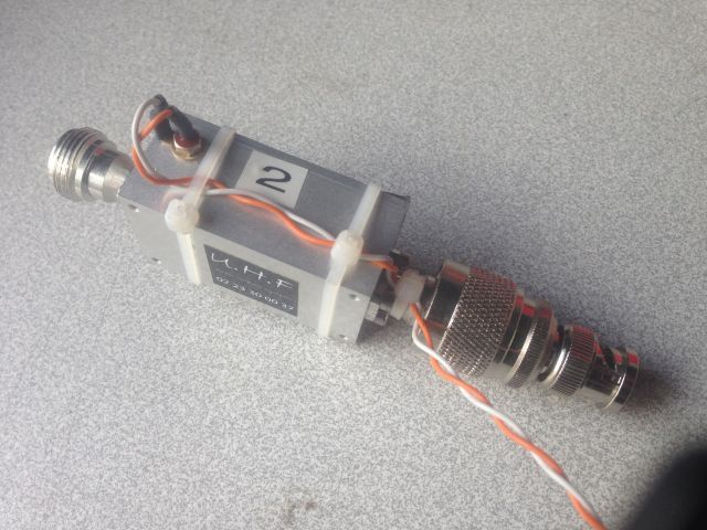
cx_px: 354
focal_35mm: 33
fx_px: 674
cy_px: 265
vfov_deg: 42.9
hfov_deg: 55.4
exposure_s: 1/120
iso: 50
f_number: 2.4
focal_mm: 4.12
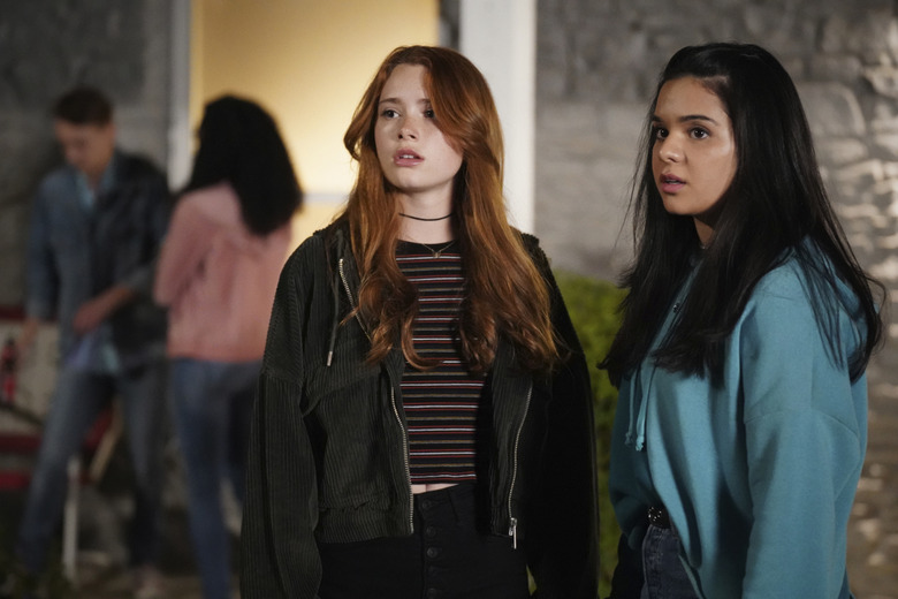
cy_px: 300
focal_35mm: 100
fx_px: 2494
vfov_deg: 13.7
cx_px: 449
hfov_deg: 20.4
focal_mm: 100
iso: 12800
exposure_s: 1/160
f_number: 2.8
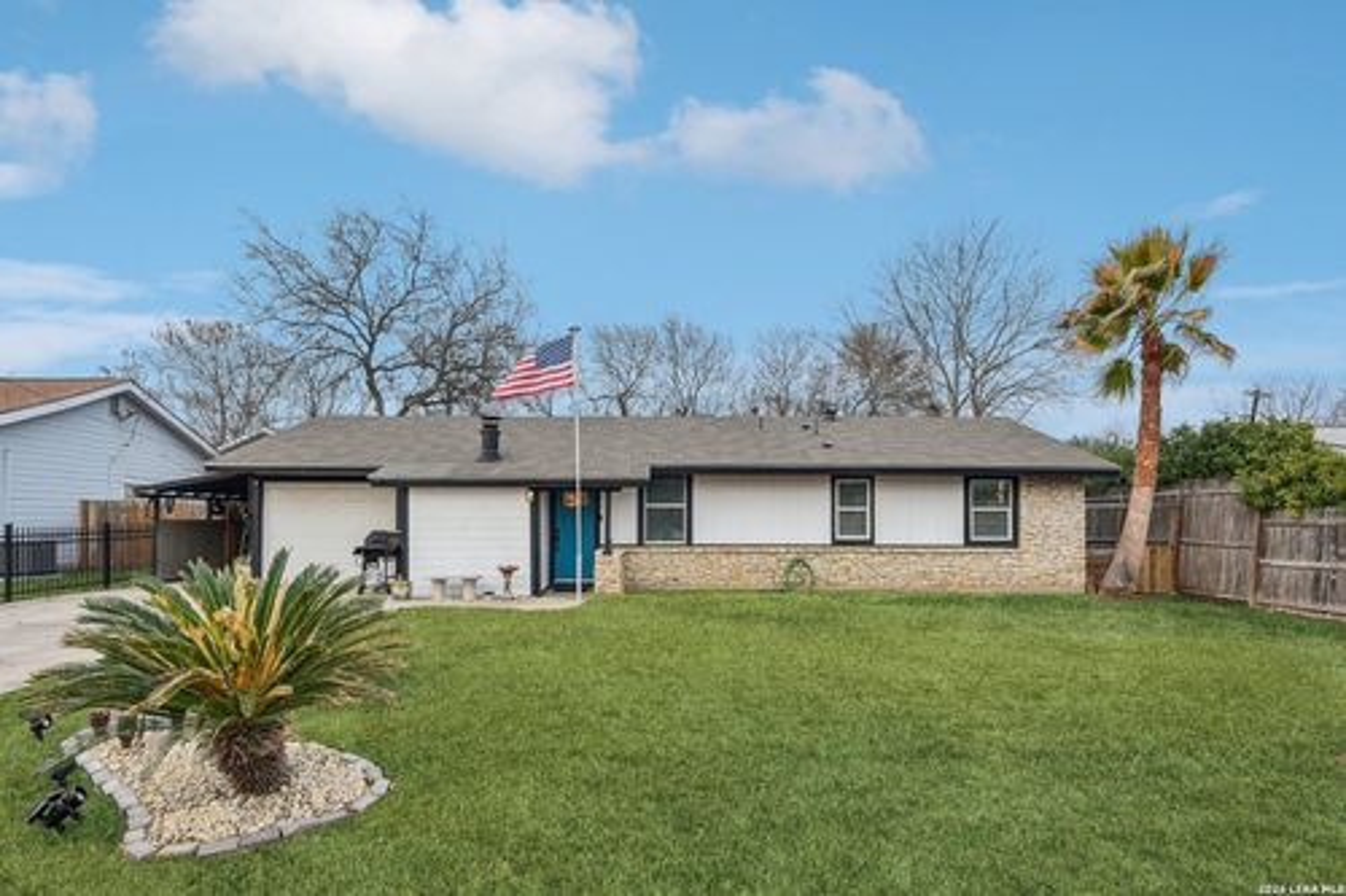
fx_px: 598
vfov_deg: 73.7
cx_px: 673
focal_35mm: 16
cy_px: 448
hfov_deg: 96.8
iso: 400
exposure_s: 1/125
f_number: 8
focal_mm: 16
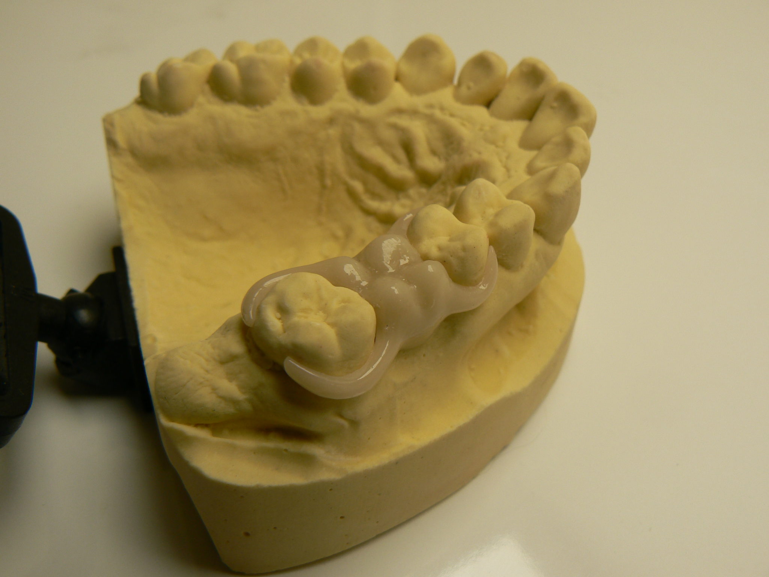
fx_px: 800
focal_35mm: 36
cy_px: 288
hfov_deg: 51.4
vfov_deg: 39.7
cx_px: 384
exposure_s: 1/100
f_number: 5
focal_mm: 6
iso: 80
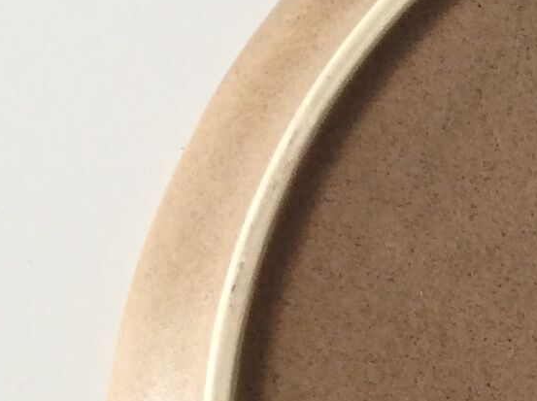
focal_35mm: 150
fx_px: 2323
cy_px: 555
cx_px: 983
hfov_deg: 12.1
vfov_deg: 9.6
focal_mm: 3.3
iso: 40
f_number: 2.4
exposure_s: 1/25
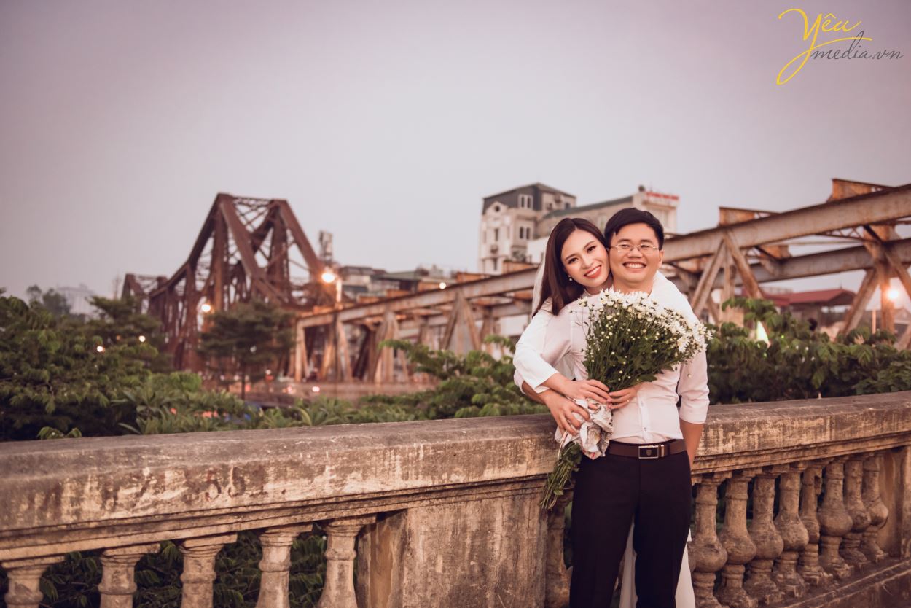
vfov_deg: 30.5
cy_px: 304
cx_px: 456
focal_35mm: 44
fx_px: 1114
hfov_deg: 44.5
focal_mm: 44
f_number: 2.8
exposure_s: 1/80
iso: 1250
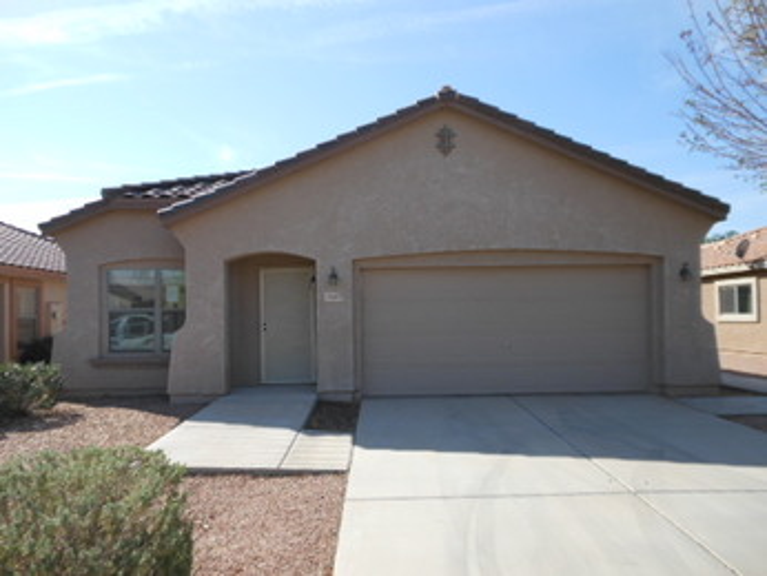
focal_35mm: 25
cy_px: 288
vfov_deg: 54.9
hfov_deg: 69.4
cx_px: 384
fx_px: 554
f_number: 3.2
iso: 80
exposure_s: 1/640
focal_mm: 4.5
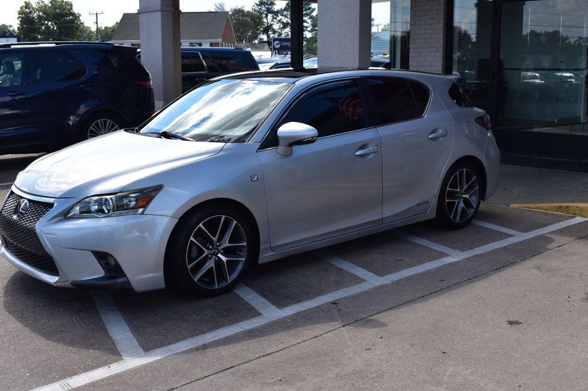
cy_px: 196
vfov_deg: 30.8
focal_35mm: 44
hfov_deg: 45.0
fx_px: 710
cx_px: 294
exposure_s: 1/400
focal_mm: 29
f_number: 11
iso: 400
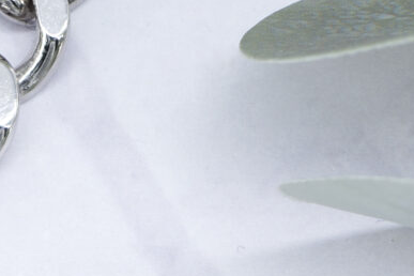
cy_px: 553
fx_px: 3806
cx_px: -711
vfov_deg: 4.1
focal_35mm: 331
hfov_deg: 5.9
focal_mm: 50
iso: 125
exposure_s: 1/50
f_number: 7.1
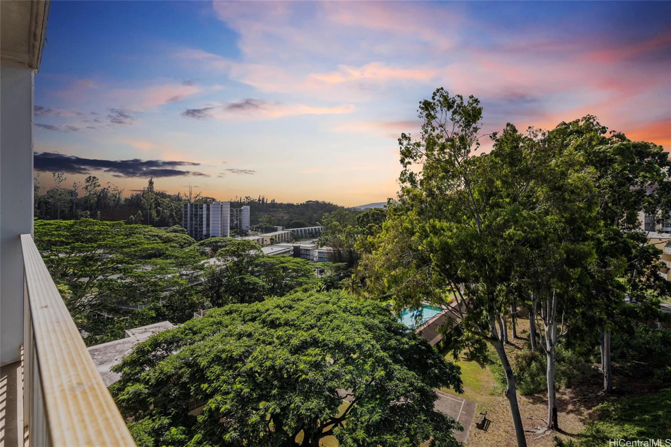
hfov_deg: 96.7
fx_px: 298
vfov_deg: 73.7
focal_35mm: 16
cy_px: 224
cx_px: 336
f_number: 8
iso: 250
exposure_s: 1/800
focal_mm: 16
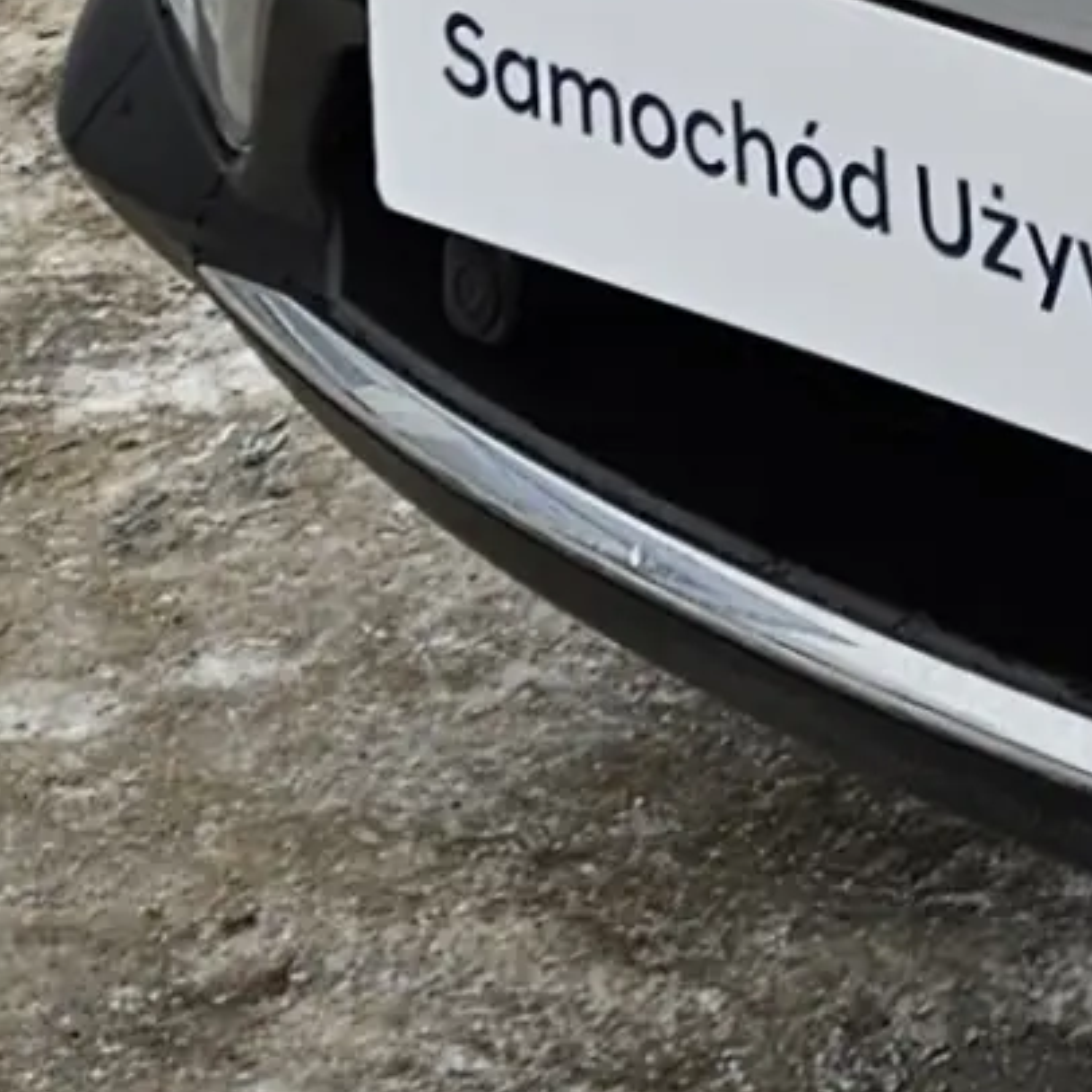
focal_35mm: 185
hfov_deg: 8.3
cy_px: -1715
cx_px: 3020
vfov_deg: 8.5
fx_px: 6603
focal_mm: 5.4
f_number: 1.8
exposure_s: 1/453
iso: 25
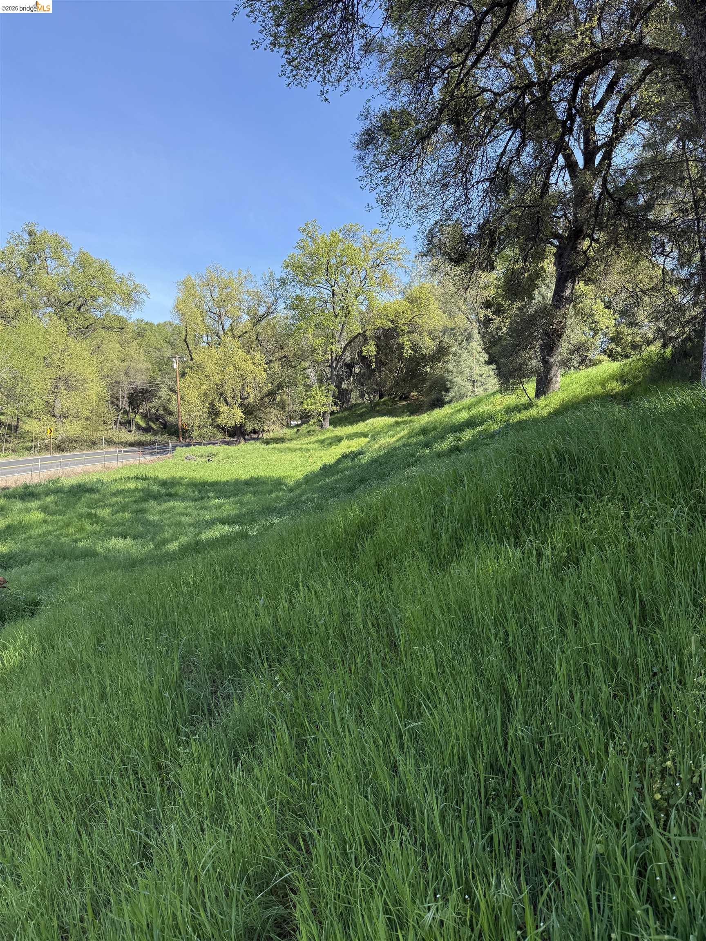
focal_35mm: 24
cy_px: 470
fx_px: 653
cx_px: 353
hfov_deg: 56.8
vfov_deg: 71.6
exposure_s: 1/1464
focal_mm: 6.76
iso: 100
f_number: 1.78
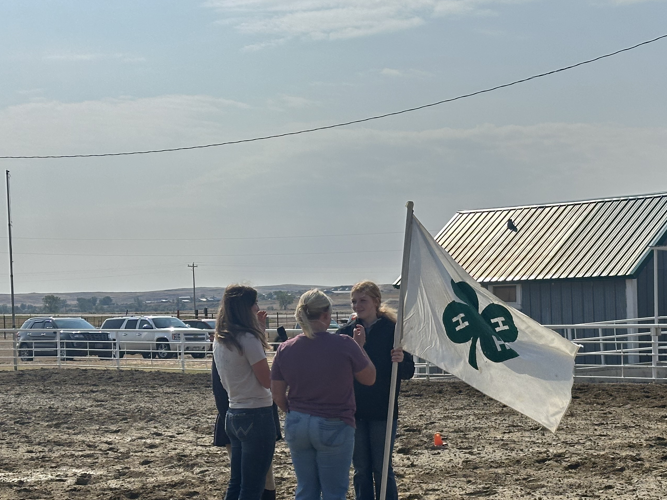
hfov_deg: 25.5
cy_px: 369
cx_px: 456
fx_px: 1464
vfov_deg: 19.3
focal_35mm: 76
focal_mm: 6.86
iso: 64
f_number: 1.78
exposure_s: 1/12048
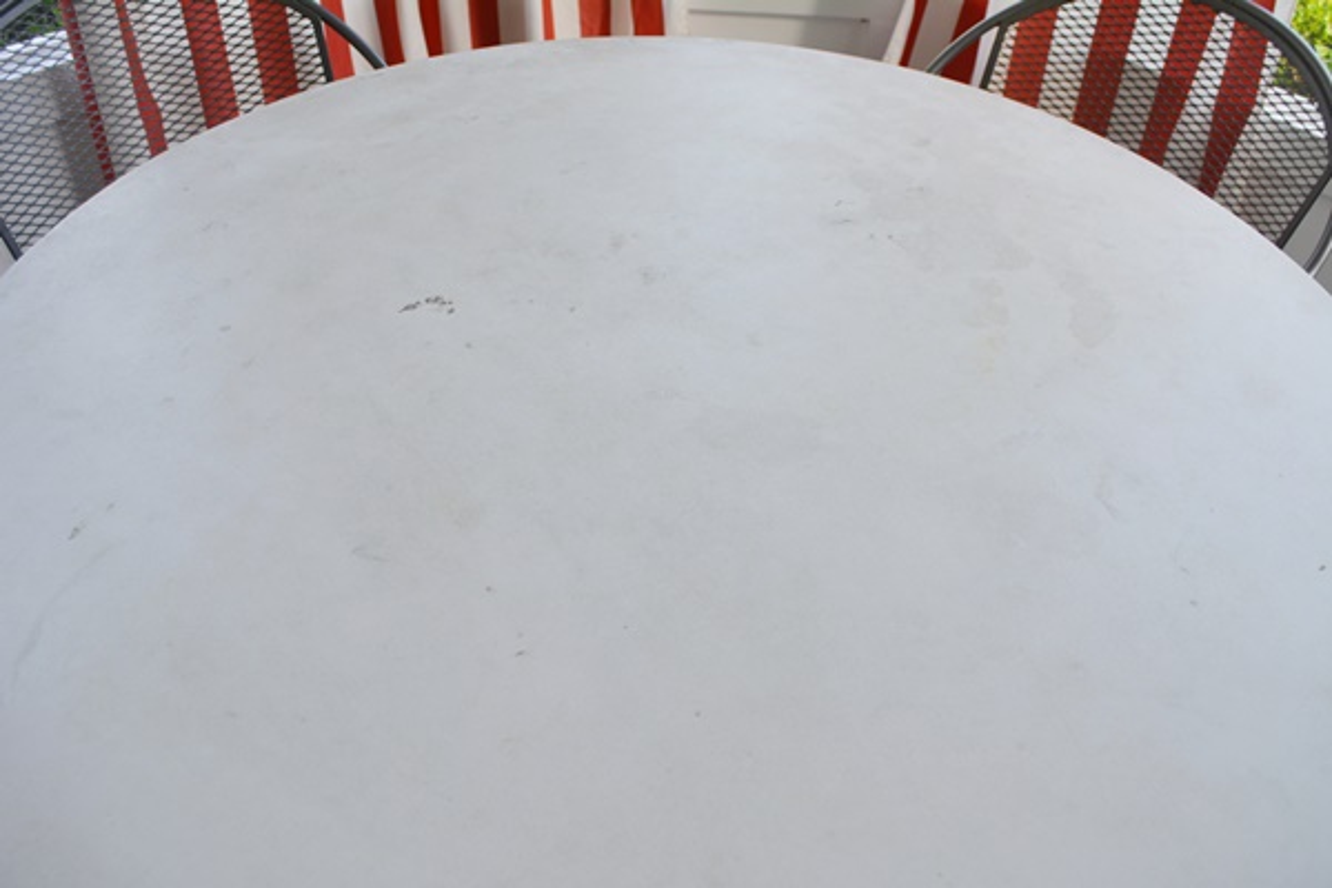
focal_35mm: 30
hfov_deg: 61.9
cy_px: 444
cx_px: 666
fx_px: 1110
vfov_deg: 43.6
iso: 250
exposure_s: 1/125
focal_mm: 20
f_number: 5.6
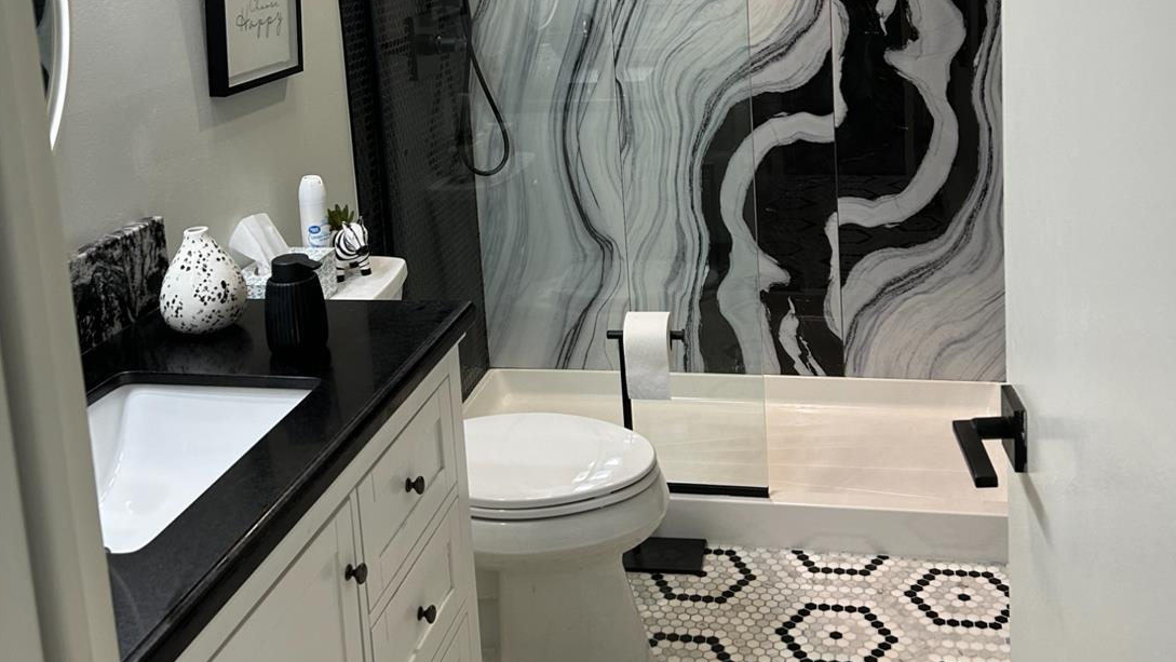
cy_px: 85
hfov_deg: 51.6
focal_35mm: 39
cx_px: 600
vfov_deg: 29.4
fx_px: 1216
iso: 125
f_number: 1.5
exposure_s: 1/120
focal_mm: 5.7
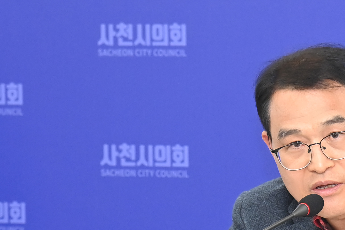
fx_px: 3613
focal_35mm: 377
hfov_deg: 5.5
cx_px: 335
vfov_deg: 3.6
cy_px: 187
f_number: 6.3
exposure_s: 1/250
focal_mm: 105
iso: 3200
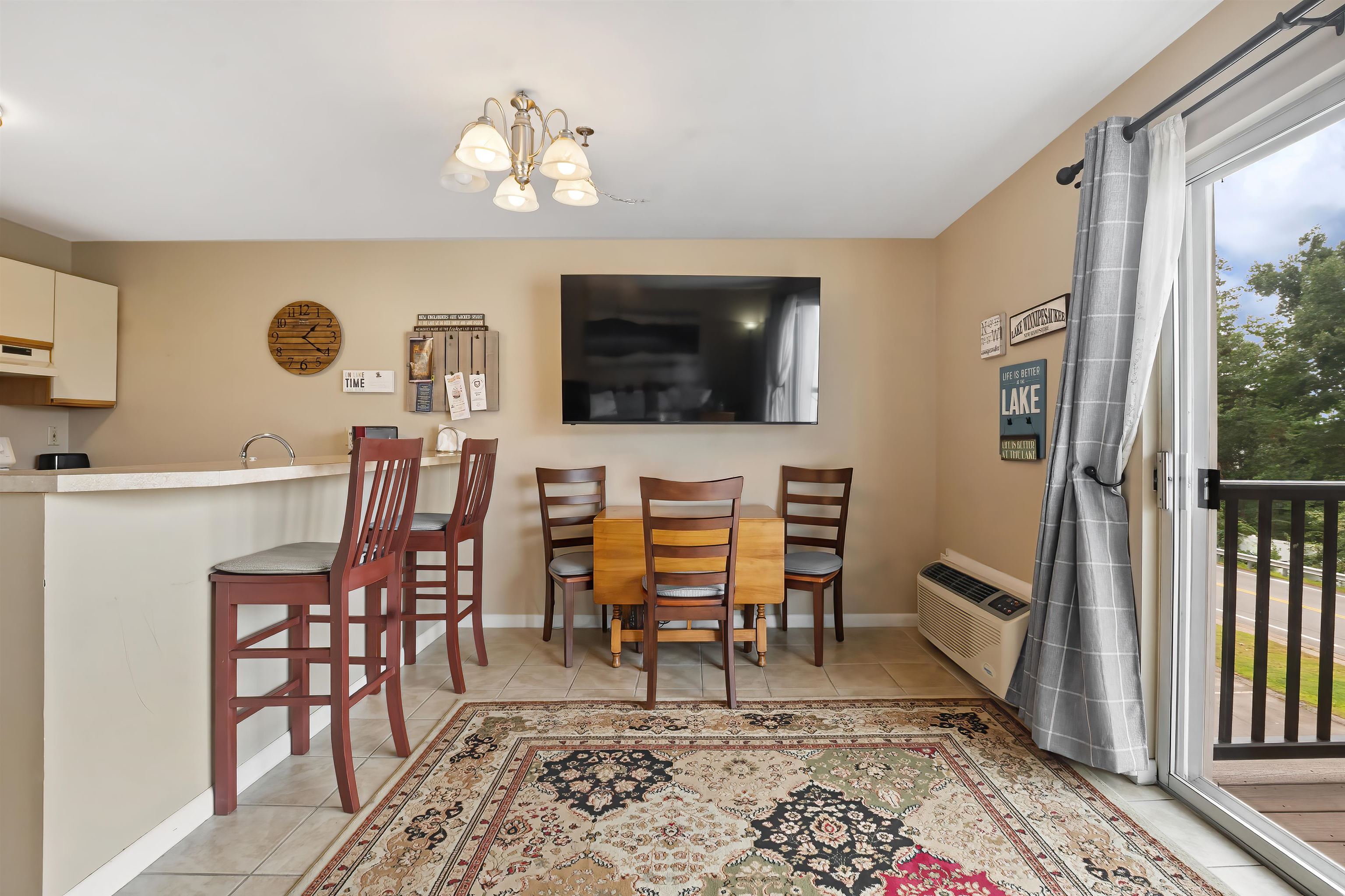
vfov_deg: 77.3
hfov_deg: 100.4
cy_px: 448
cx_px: 672
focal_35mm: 15
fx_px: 560
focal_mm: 10
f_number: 9
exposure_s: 1/10
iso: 500
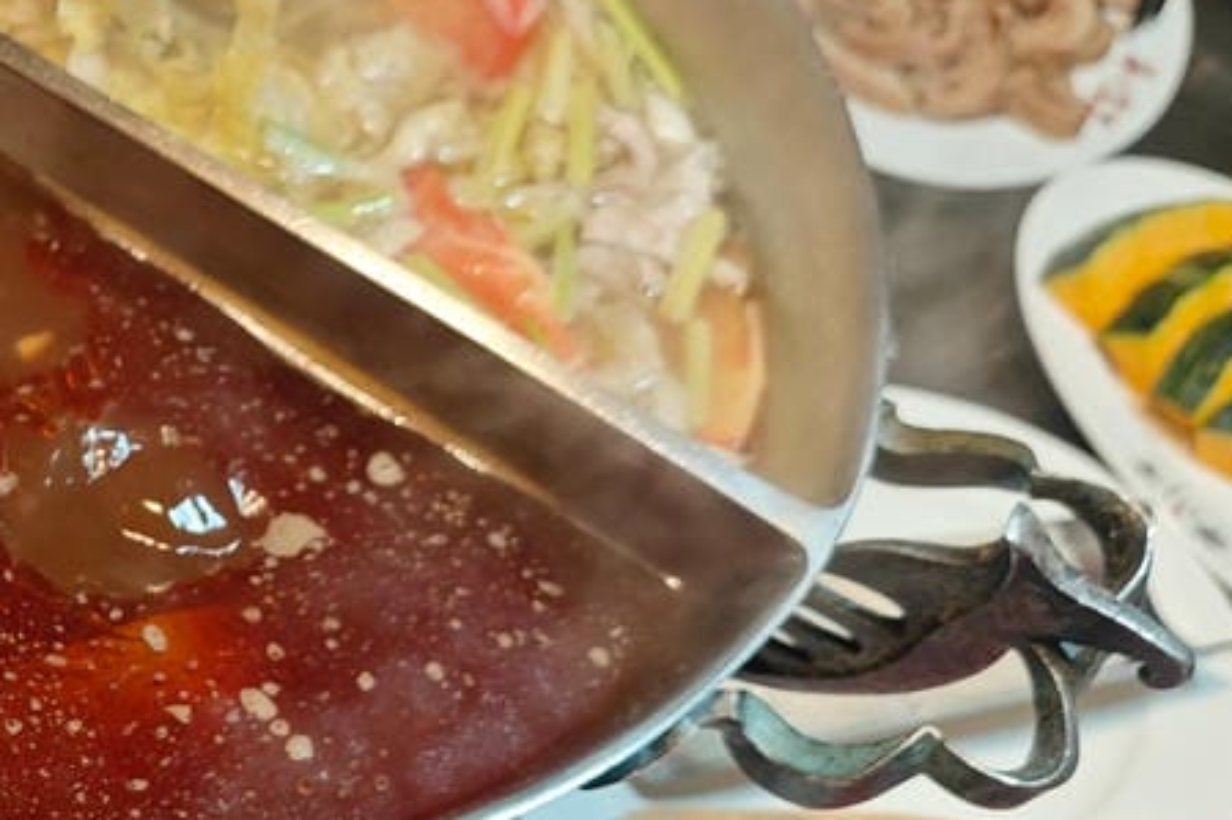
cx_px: 0
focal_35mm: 64
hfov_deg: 29.4
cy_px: 411
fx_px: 2189
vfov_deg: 21.2
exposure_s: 1/60
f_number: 2
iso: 125
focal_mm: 8.72
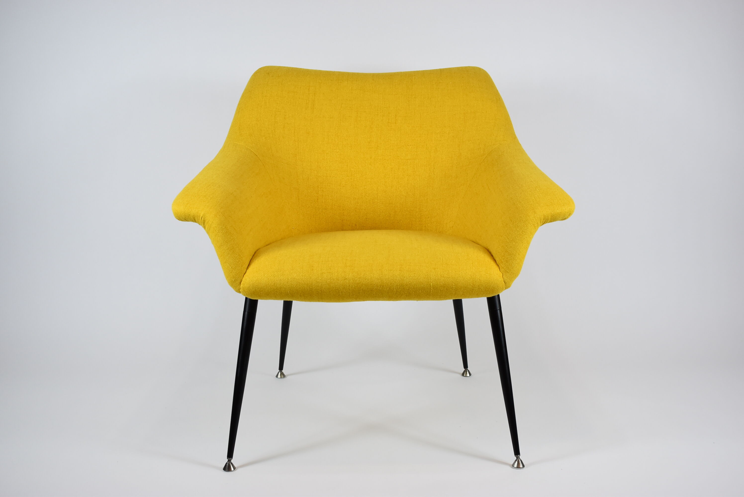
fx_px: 931
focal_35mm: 45
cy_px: 248
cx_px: 372
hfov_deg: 43.6
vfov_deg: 29.9
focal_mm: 30
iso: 560
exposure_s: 1/125
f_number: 5.6
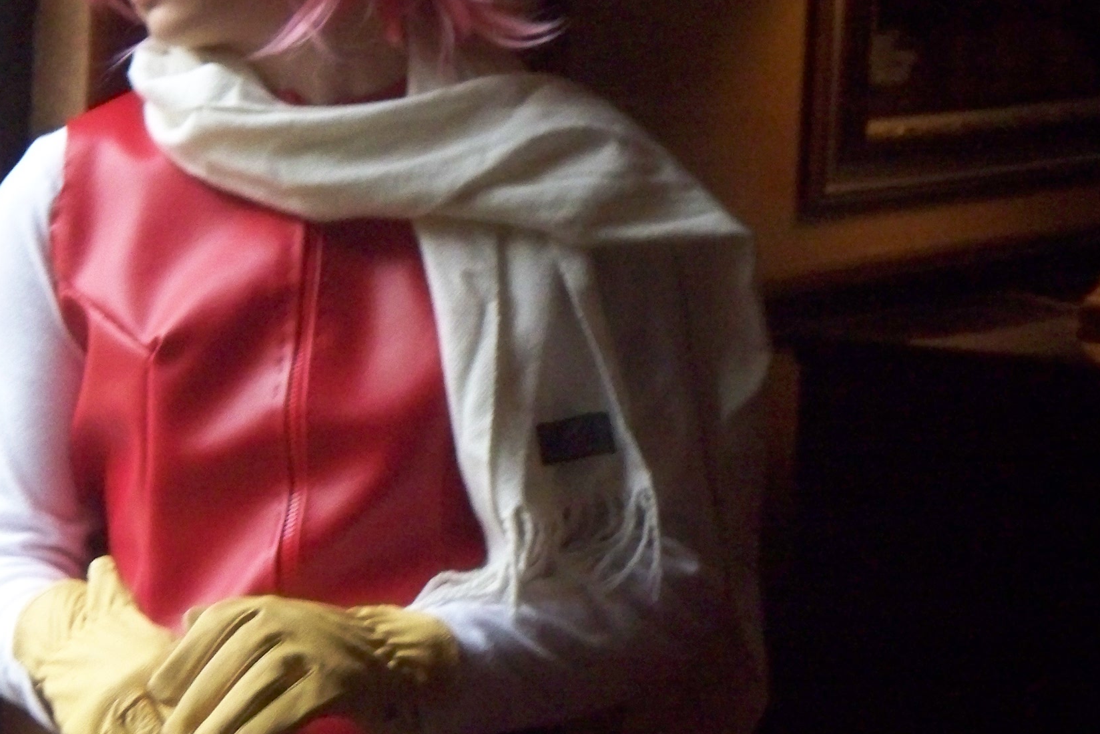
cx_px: 265
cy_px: 204
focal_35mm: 245
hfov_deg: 8.4
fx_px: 7486
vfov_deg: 5.6
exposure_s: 1/125
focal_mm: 28.83
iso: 640
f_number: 4.4
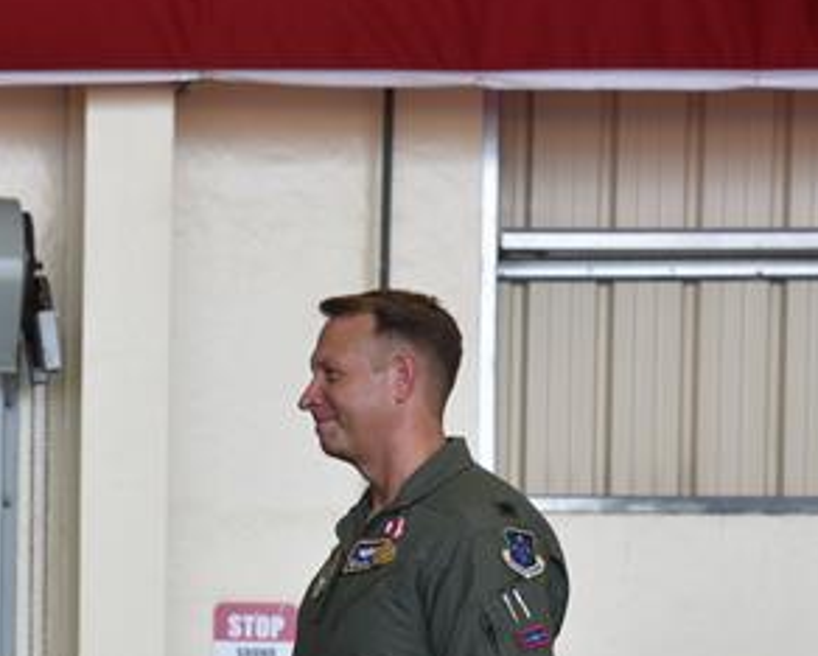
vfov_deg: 8.0
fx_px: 4627
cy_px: 823
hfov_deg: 9.8
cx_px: -342
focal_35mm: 191
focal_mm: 66
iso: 400
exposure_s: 1/160
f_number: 6.3
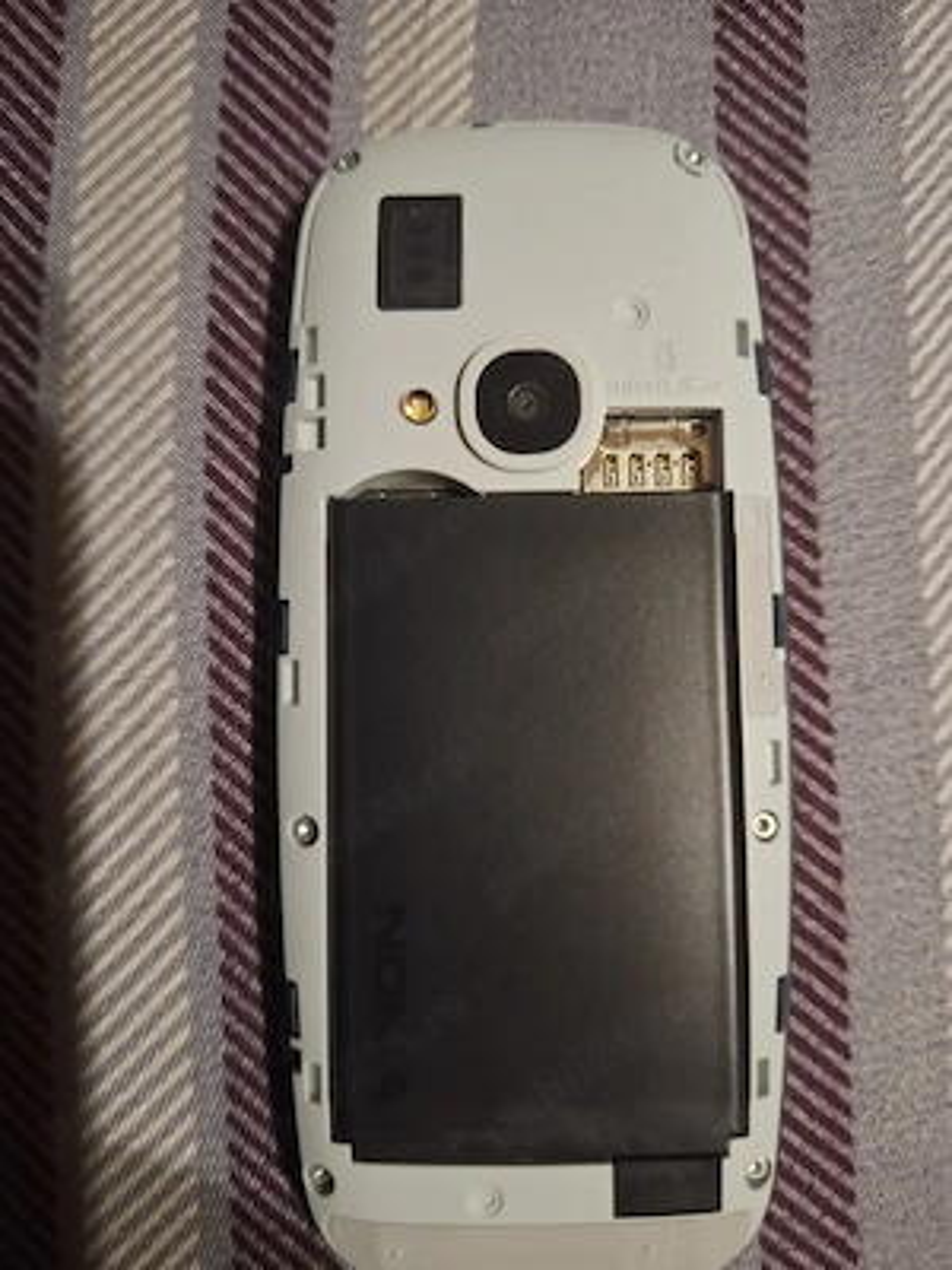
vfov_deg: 73.9
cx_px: 476
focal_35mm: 23
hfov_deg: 58.9
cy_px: 635
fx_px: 843
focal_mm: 5.54
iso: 640
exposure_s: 1/20
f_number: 1.8
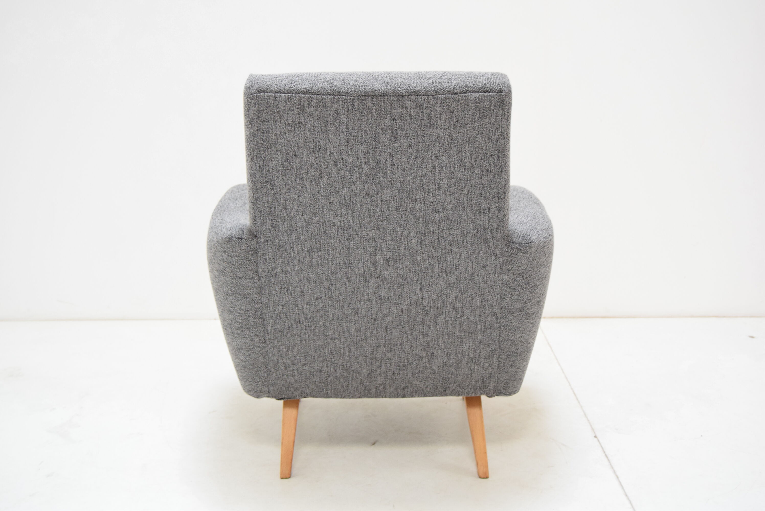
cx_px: 382
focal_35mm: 48
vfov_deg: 28.1
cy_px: 256
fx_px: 1021
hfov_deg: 41.1
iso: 1600
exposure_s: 1/100
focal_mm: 32
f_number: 5
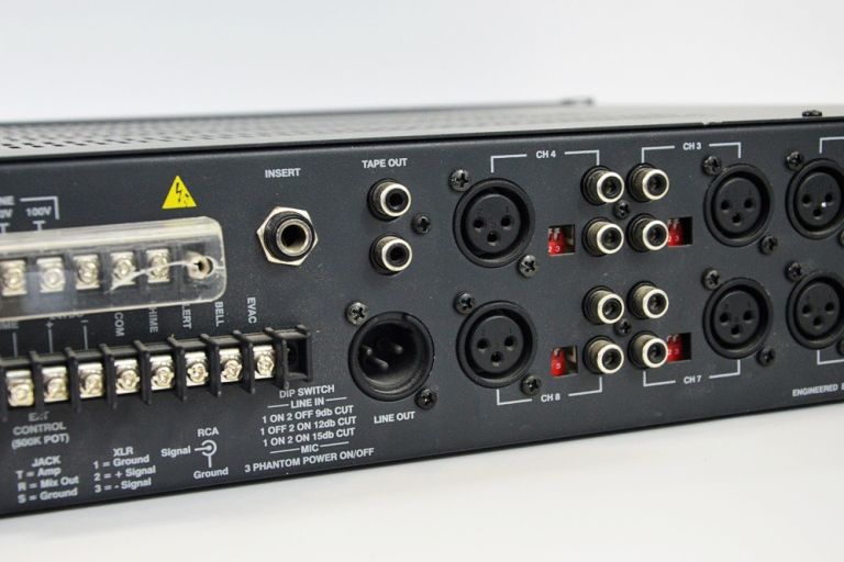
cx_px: 422
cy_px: 281
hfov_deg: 33.4
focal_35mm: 60
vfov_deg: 22.6
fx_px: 1407
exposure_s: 1/100
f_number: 7.1
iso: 1600
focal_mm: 40
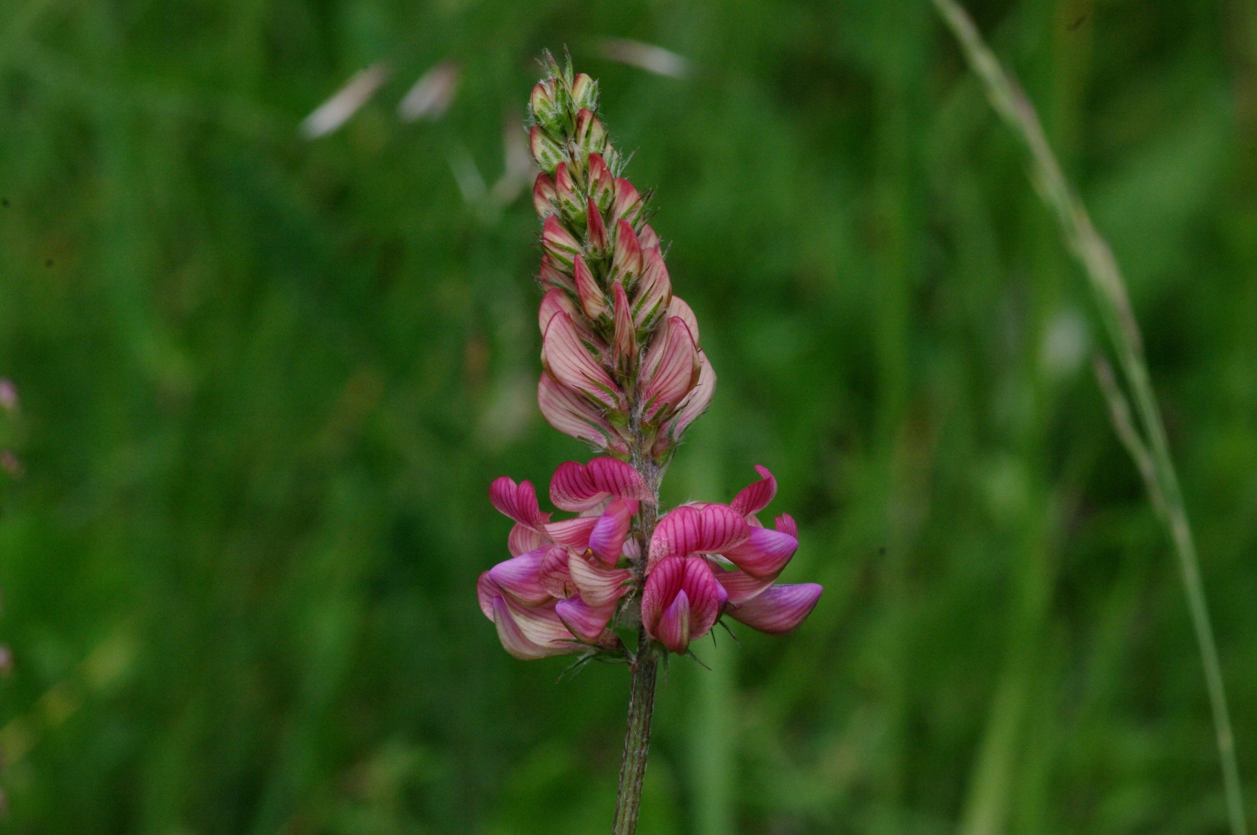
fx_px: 5231
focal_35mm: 150
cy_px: 418
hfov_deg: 13.7
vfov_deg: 9.1
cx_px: 628
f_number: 16
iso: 1600
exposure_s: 1/500
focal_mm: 100
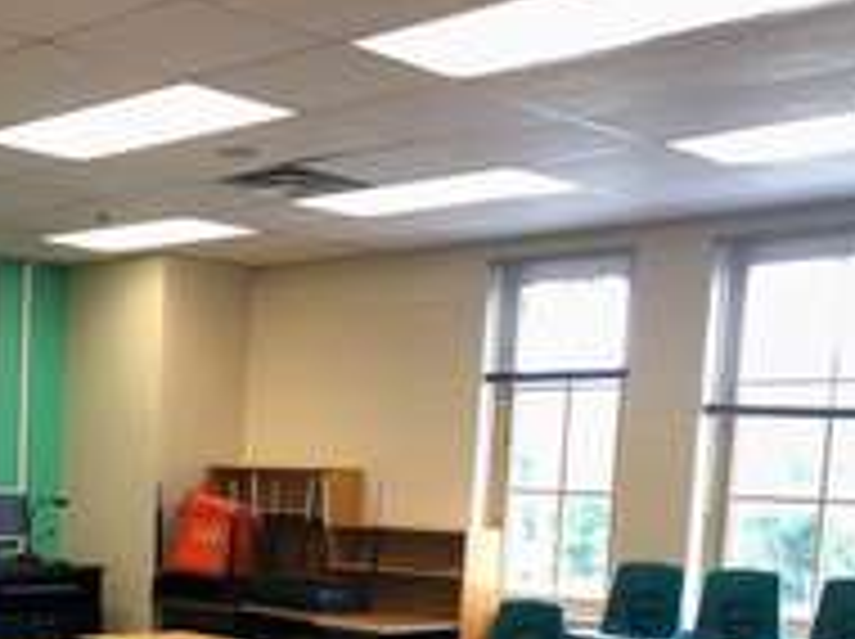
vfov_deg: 23.6
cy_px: 652
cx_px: 54
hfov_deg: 31.0
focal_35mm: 59
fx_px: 1455
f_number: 1.8
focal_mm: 4
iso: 32
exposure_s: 1/24
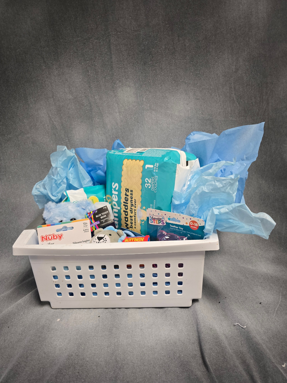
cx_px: 144
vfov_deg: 73.9
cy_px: 192
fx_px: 254
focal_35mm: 23
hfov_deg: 58.9
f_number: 1.7
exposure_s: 1/120
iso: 320
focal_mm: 6.3
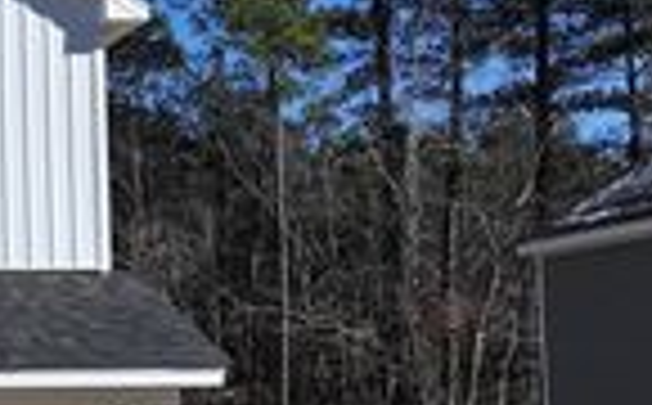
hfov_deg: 19.2
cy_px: 358
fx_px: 1561
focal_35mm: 88
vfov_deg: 14.6
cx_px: -441
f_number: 2.8
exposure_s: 1/2500
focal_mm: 12.29
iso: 120
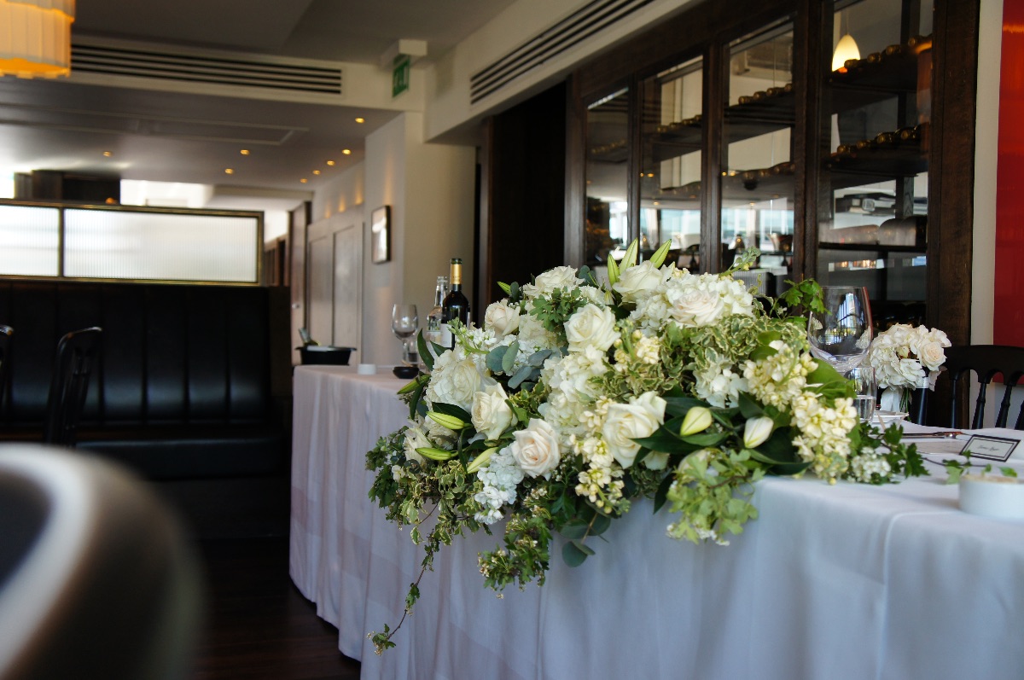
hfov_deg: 51.3
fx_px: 1065
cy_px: 340
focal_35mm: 38
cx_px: 512
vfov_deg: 35.4
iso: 250
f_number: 4
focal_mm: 25
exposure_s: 1/60
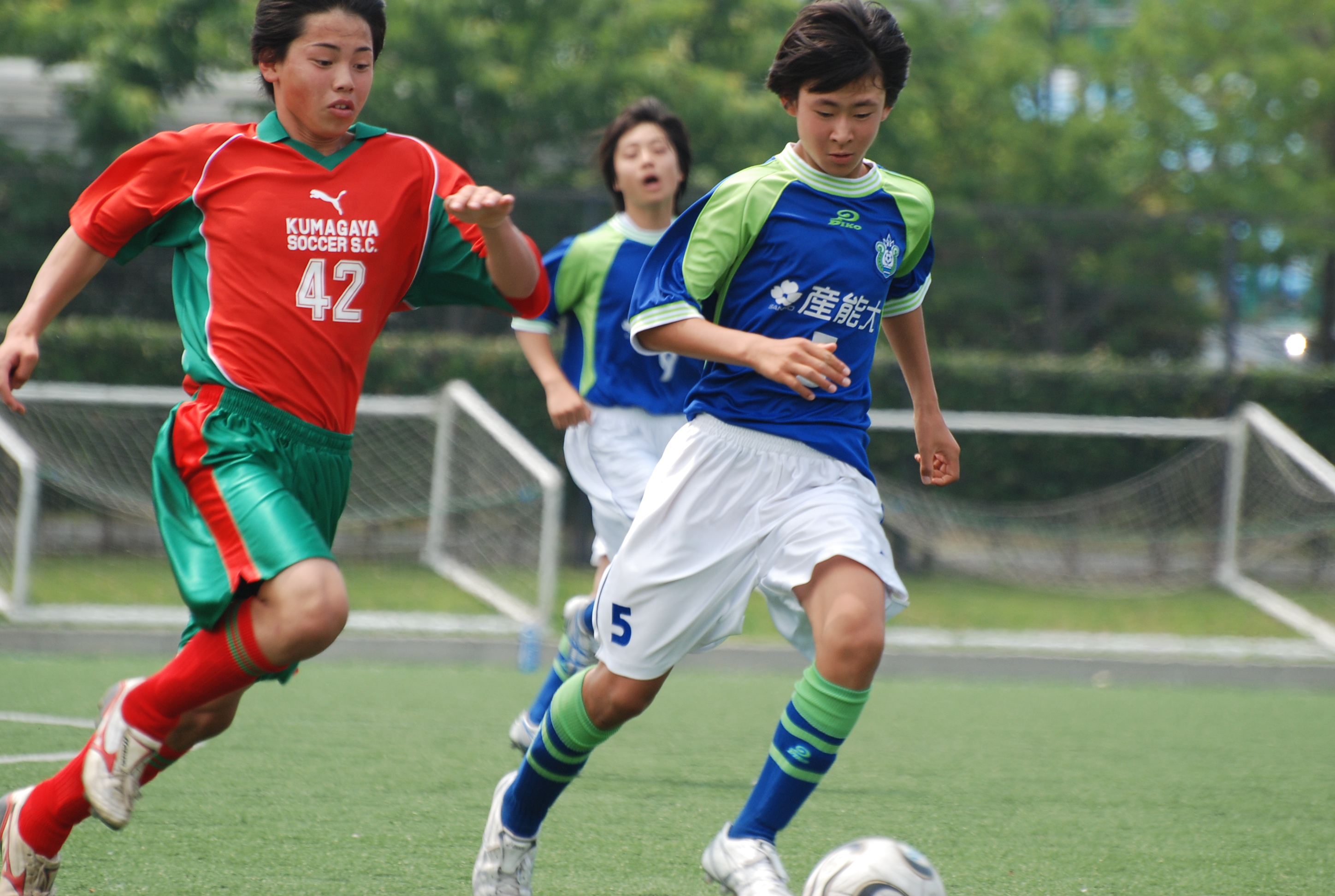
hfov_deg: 5.3
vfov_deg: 3.5
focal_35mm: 390
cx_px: 668
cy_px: 448
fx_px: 14492
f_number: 5.6
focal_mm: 260
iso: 220
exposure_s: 1/500
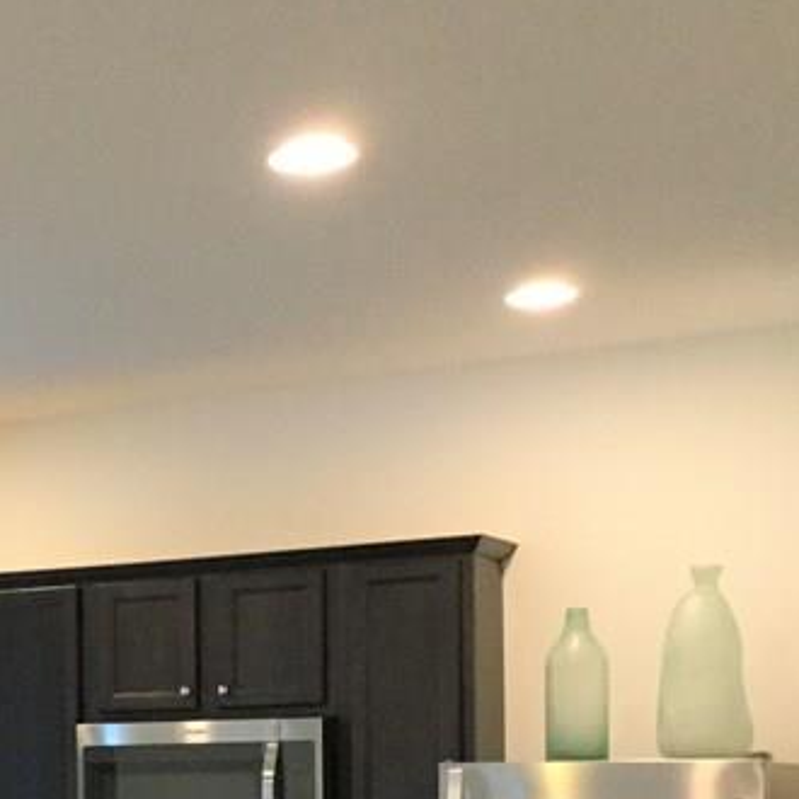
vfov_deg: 19.8
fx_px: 2220
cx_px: -274
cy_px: 801
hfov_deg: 18.8
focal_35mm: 85
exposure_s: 1/30
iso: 160
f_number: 2.4
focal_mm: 3.3
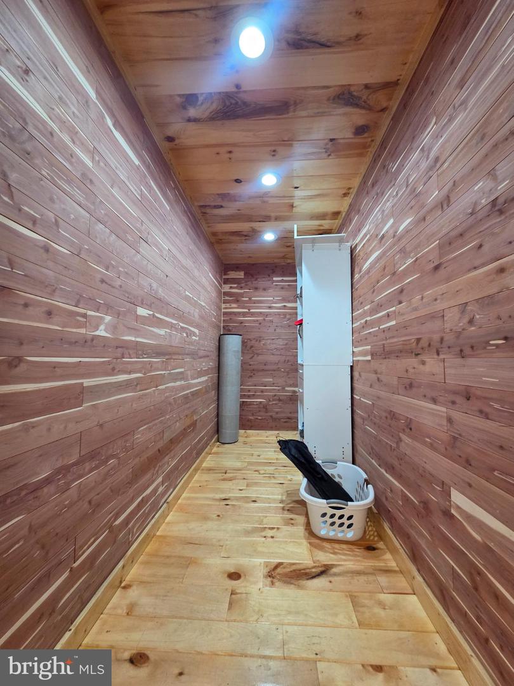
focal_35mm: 13
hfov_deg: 89.9
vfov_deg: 106.2
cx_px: 257
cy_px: 343
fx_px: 257
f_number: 2.2
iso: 320
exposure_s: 1/60
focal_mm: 2.2
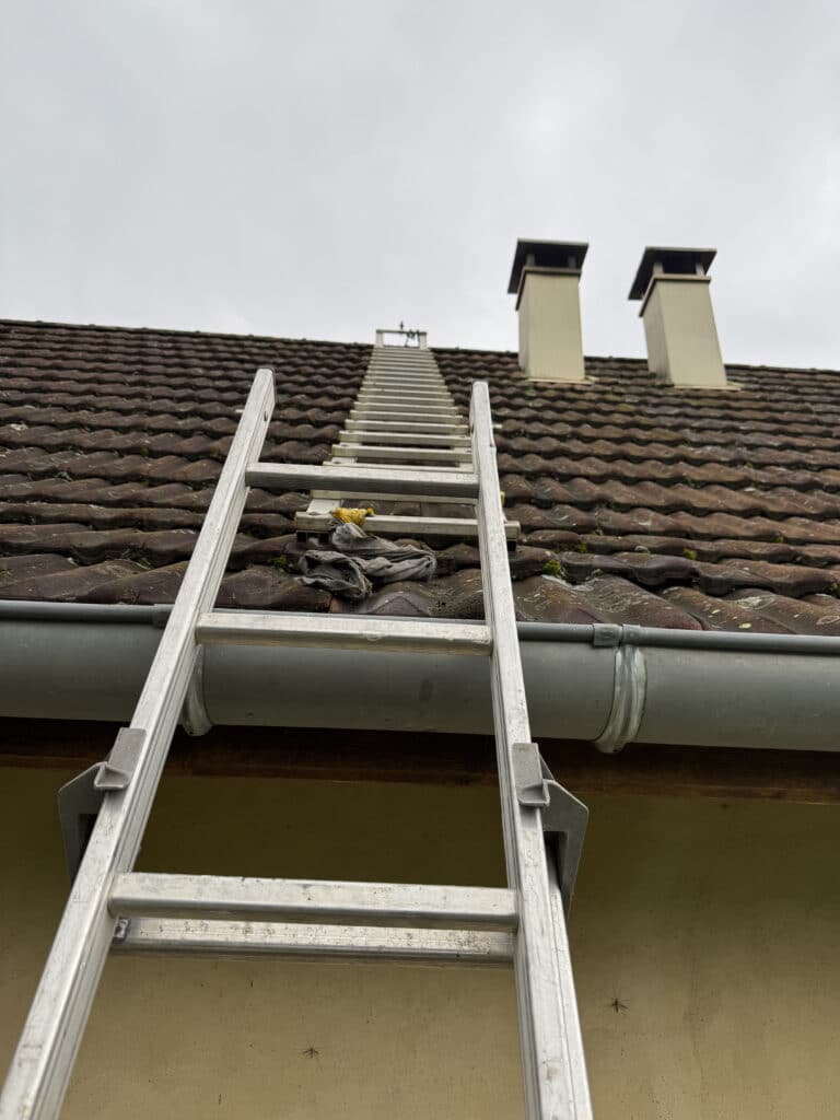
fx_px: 777
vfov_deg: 71.6
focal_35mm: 24
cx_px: 420
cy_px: 560
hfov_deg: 56.8
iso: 80
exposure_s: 1/593
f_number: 1.78
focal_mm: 6.76
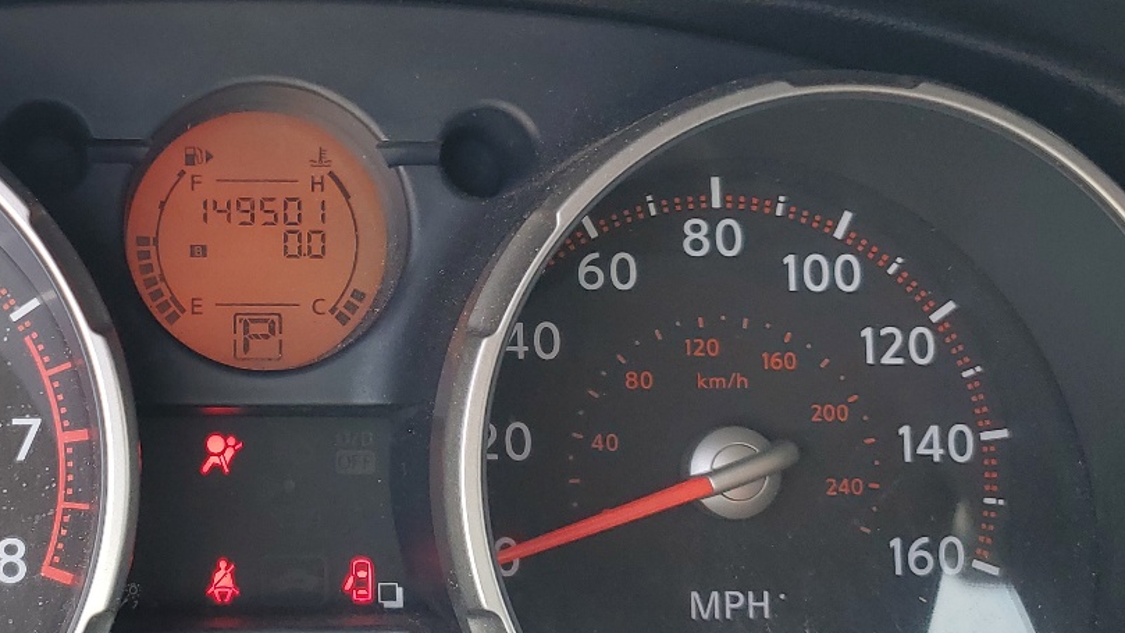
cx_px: 225
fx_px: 1670
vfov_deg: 21.4
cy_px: 339
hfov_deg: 36.0
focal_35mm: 56
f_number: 1.5
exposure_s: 1/120
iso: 53
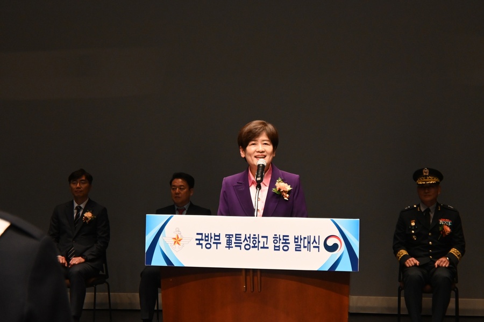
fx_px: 1008
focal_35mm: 75
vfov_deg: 18.2
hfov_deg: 27.0
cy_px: 161
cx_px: 242
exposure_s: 1/125
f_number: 6.3
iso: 2200
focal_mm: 50
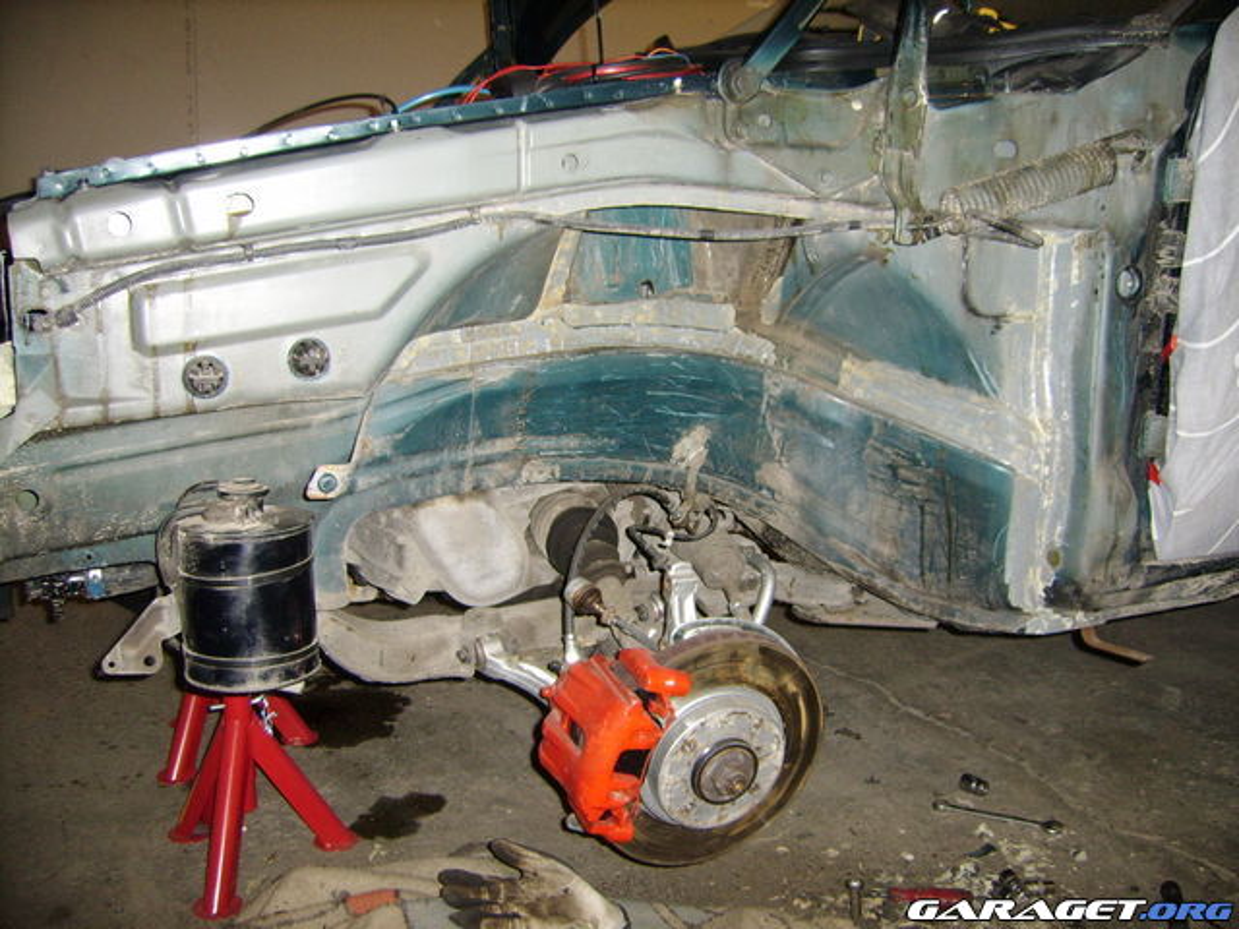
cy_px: 464
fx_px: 1253
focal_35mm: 35
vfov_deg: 40.7
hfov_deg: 52.6
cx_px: 620
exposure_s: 1/30
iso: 154
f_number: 2.8
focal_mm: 5.95
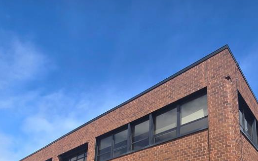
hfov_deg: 67.7
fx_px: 190
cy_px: 184
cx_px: 156
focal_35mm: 27
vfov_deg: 37.3
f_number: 2.2
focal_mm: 2.2
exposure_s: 1/2500
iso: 50
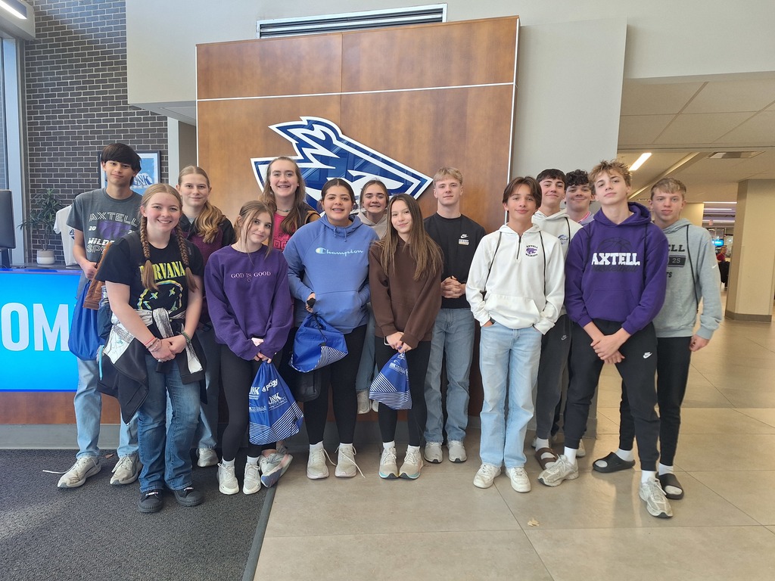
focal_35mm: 23
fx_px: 515
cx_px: 388
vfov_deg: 58.9
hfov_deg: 73.9
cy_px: 290
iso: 50
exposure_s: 1/40
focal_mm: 5.54
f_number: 1.8
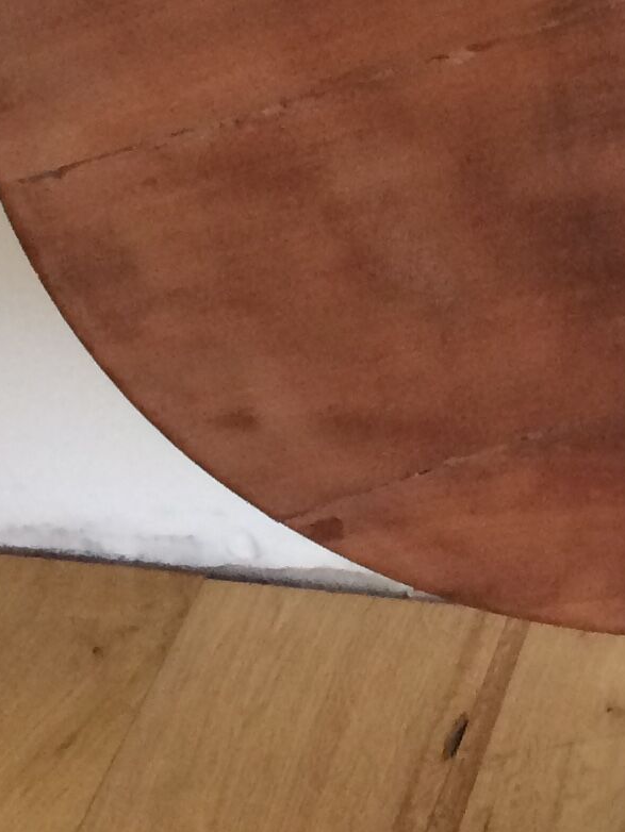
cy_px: 0
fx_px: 2911
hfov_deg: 11.5
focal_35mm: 121
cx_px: 1057
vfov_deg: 16.0
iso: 80
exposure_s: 1/33
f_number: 2.2
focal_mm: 4.15
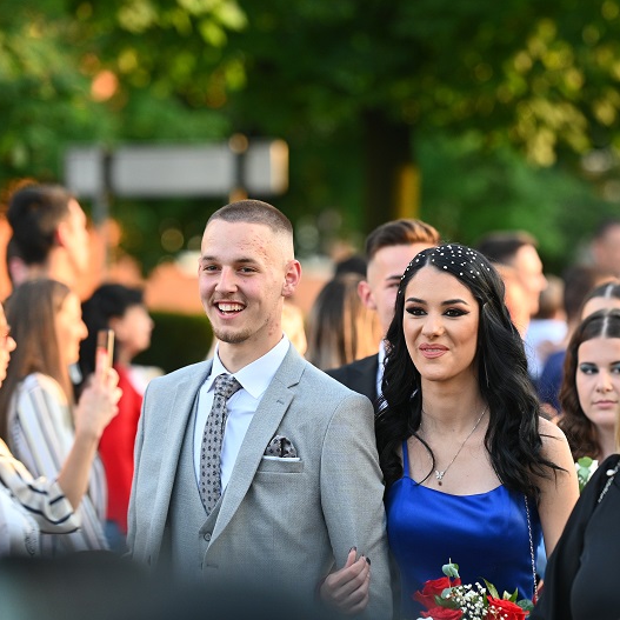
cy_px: 312
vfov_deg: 10.0
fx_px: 3526
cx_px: 433
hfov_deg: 10.0
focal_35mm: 174
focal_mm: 135
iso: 800
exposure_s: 1/1000
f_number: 2.8
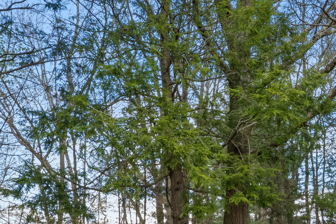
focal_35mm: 63
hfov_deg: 32.0
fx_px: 584
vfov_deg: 19.6
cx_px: 146
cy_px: 307
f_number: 13
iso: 2500
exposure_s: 1/40
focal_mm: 15.4
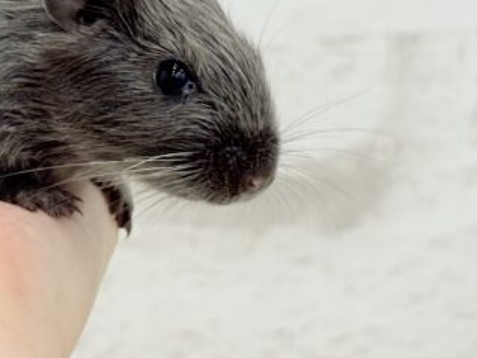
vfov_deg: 14.0
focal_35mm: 105
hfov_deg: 18.5
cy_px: 74
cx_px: 95
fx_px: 1447
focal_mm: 5.96
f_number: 1.6
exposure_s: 1/100
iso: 100
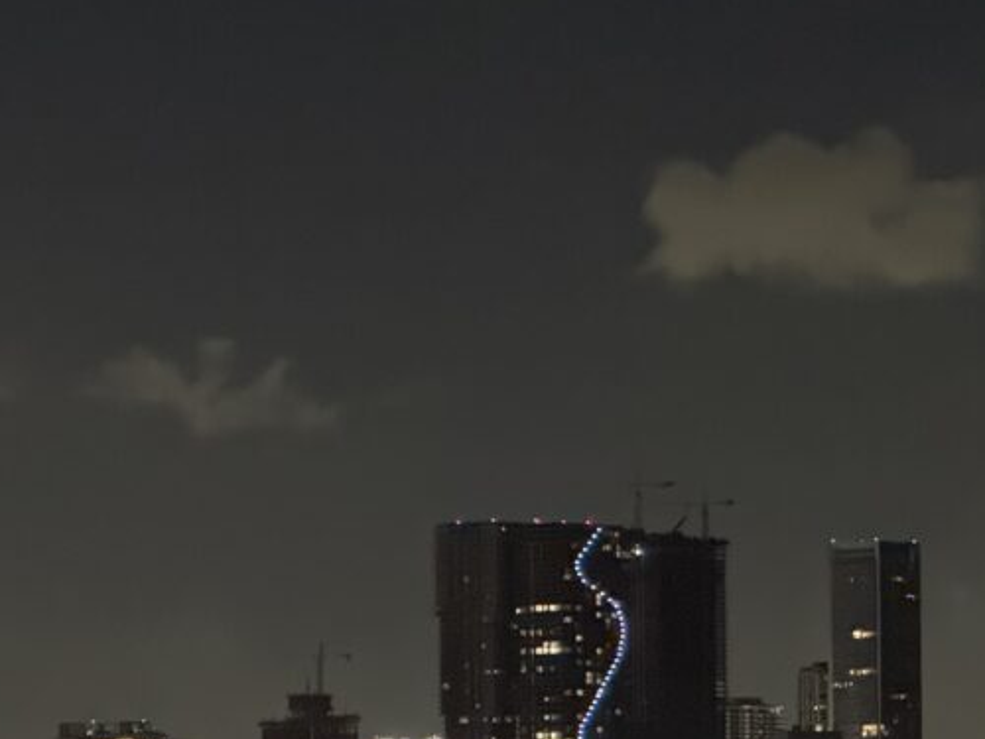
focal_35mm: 246
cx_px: 567
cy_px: 733
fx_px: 7000
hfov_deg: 8.0
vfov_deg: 6.0
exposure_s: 1/15
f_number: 2.8
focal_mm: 15.66
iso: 3200
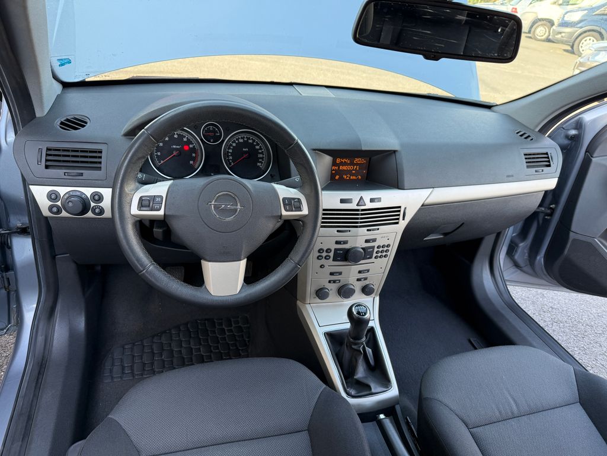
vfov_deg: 56.8
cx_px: 304
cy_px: 228
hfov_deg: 71.6
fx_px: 421
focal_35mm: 24
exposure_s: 1/164
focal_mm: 6.76
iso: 100
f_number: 1.78
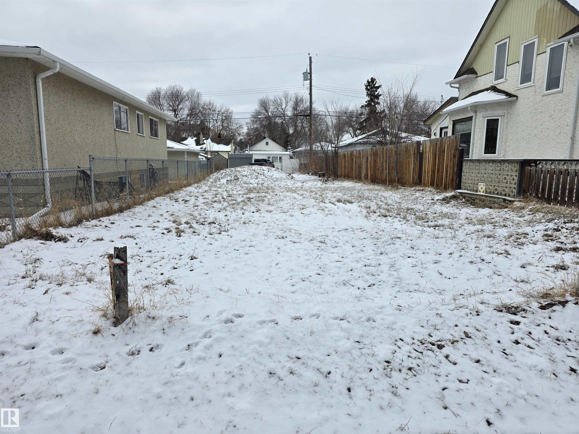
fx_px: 385
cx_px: 290
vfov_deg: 58.9
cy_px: 217
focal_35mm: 23
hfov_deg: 73.9
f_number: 1.7
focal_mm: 6.25
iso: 64
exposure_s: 1/7944
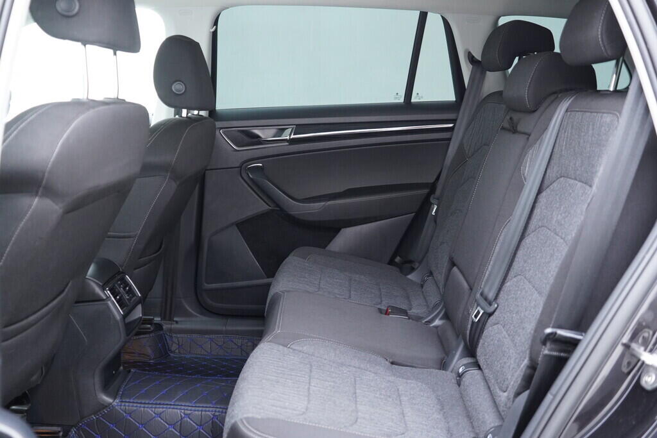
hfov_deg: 53.1
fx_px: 657
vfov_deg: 36.9
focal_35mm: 36
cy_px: 219
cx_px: 328
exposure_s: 1/40
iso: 800
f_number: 2.8
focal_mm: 24
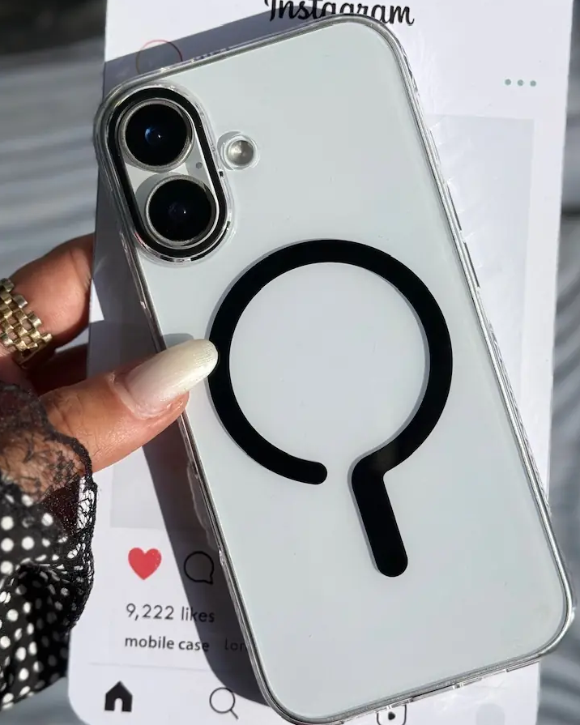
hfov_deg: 22.8
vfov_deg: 28.3
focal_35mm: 67
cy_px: 317
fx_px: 1438
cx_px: 322
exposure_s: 1/11364
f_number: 1.78
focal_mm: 6.76
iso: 64
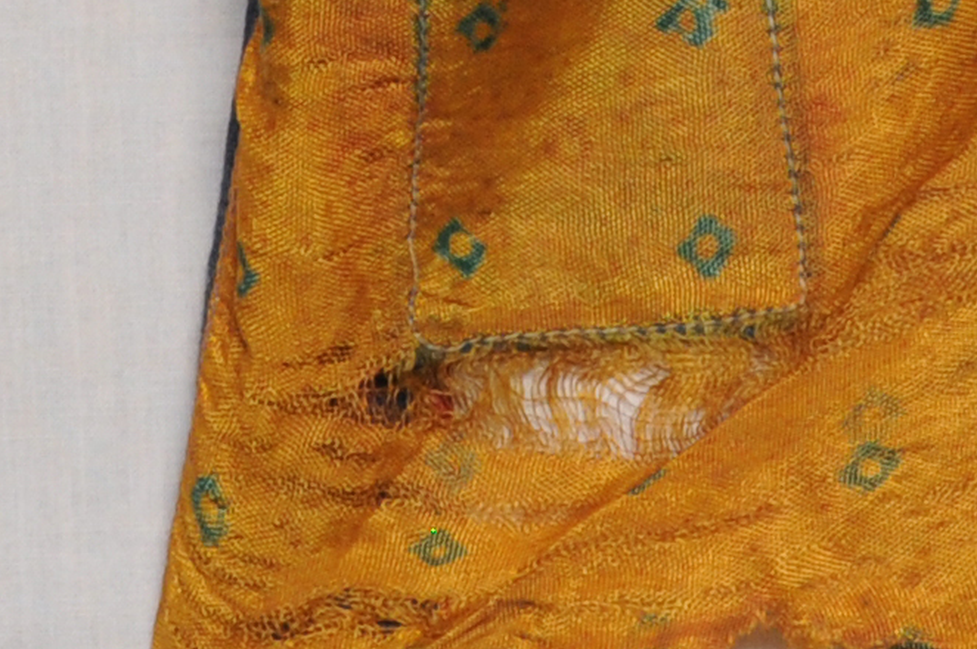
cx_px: 1139
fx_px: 11062
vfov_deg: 3.3
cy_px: -892
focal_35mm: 408
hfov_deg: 5.0
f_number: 11
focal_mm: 42
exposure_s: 1/10
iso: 400
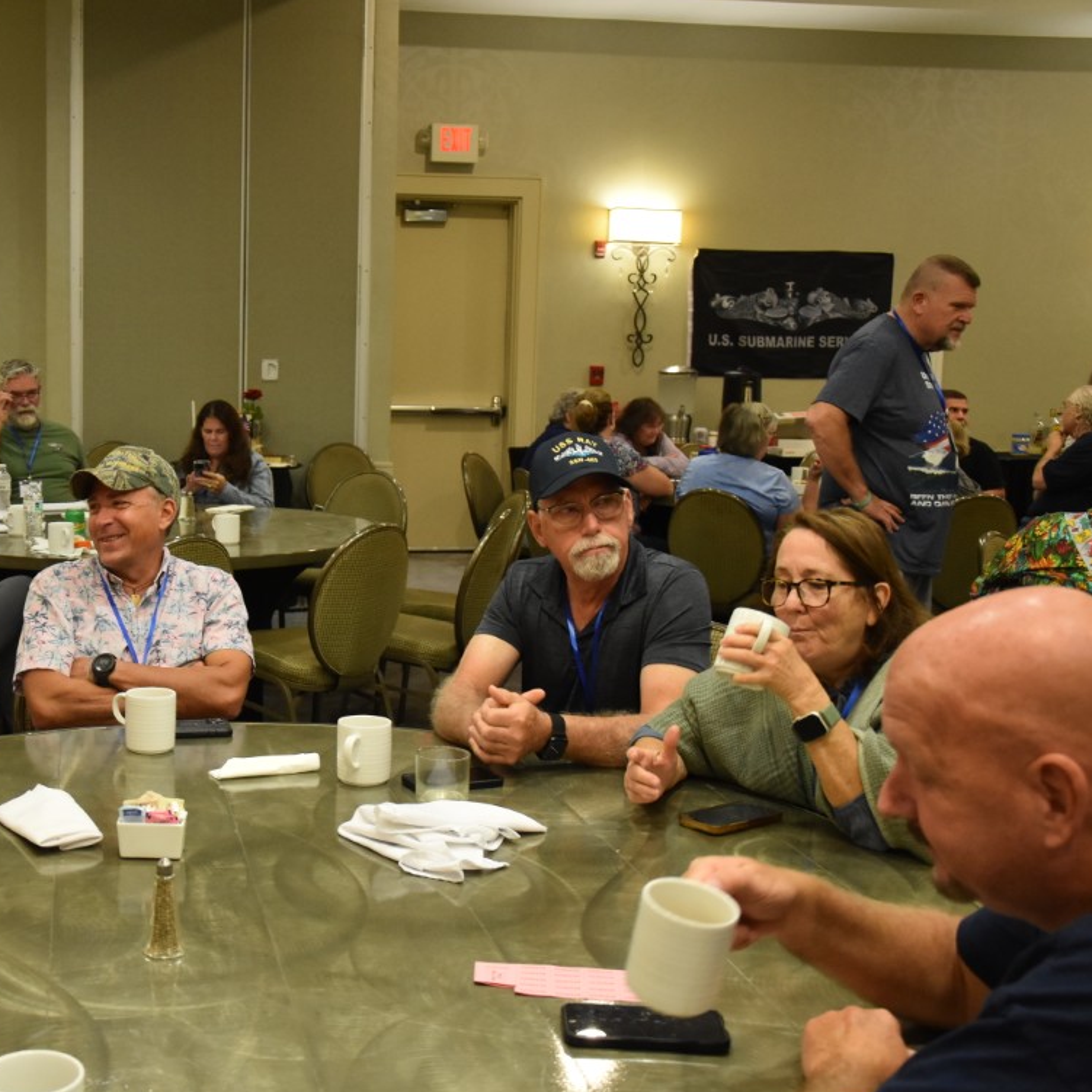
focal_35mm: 43
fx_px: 1535
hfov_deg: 38.4
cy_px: 547
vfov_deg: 39.2
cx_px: 304
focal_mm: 22
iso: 1800
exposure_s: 1/60
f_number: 3.8
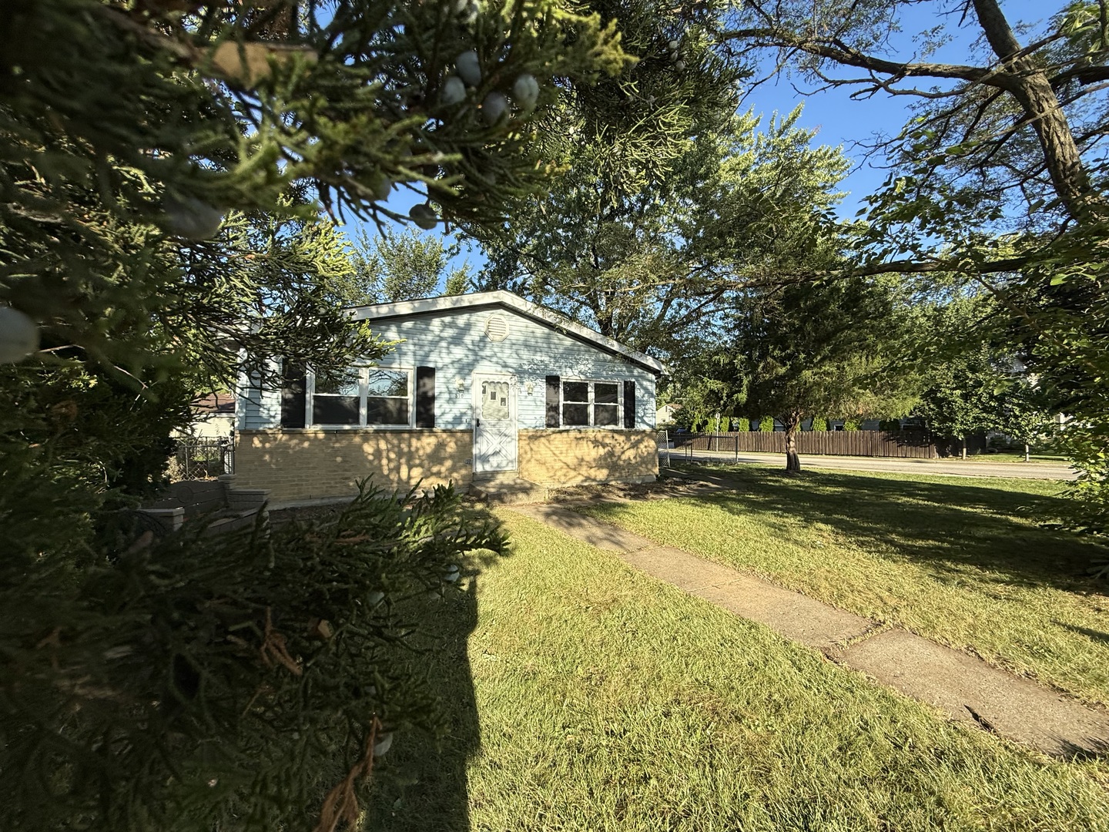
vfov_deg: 85.7
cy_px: 416
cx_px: 554
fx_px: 449
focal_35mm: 14
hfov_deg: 102.1
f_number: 2.2
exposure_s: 1/820
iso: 50
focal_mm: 2.22
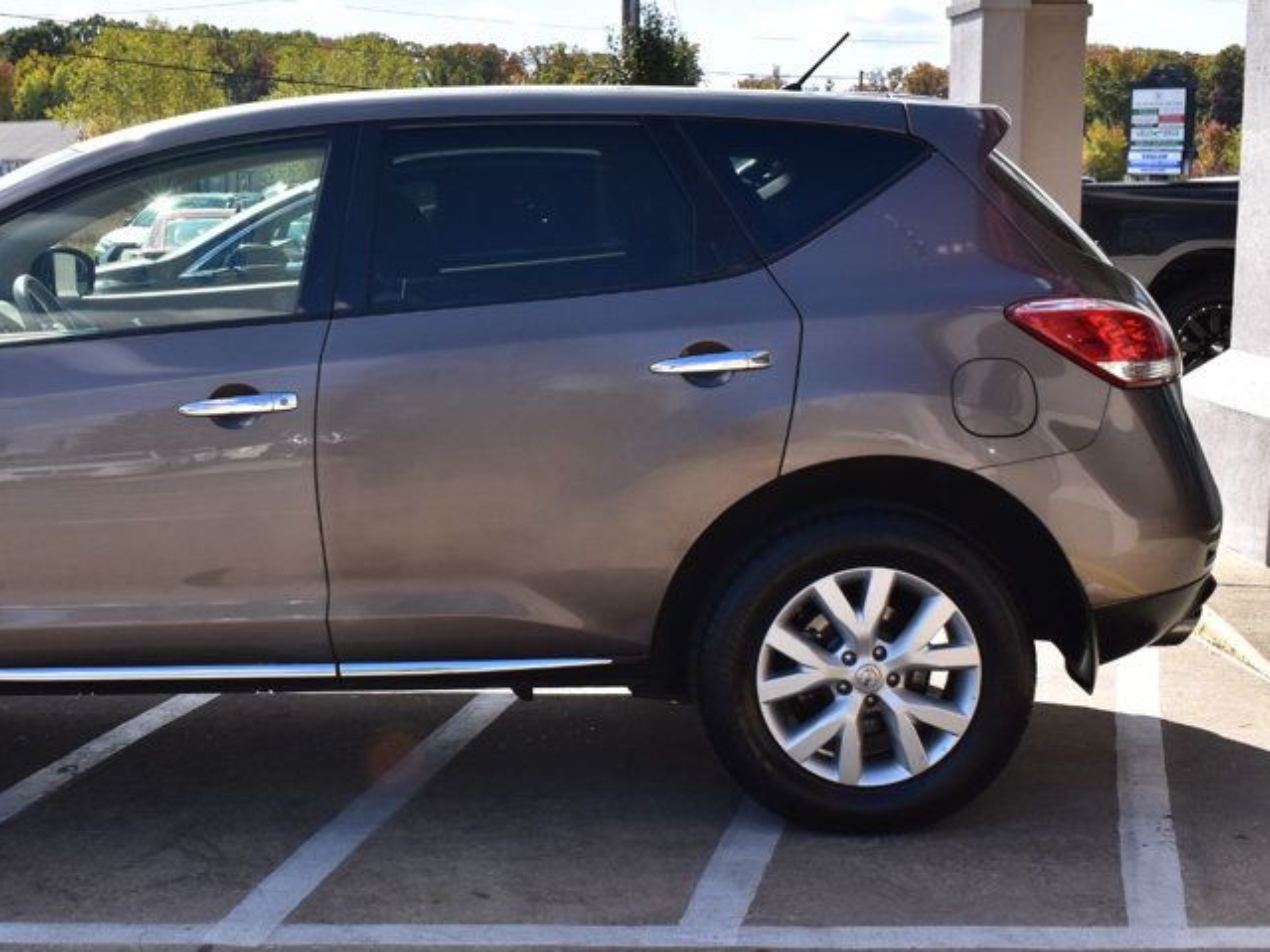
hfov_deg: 32.7
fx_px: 2119
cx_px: 300
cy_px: 439
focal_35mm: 58
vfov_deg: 25.3
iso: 400
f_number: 11
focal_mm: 25
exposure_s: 1/500
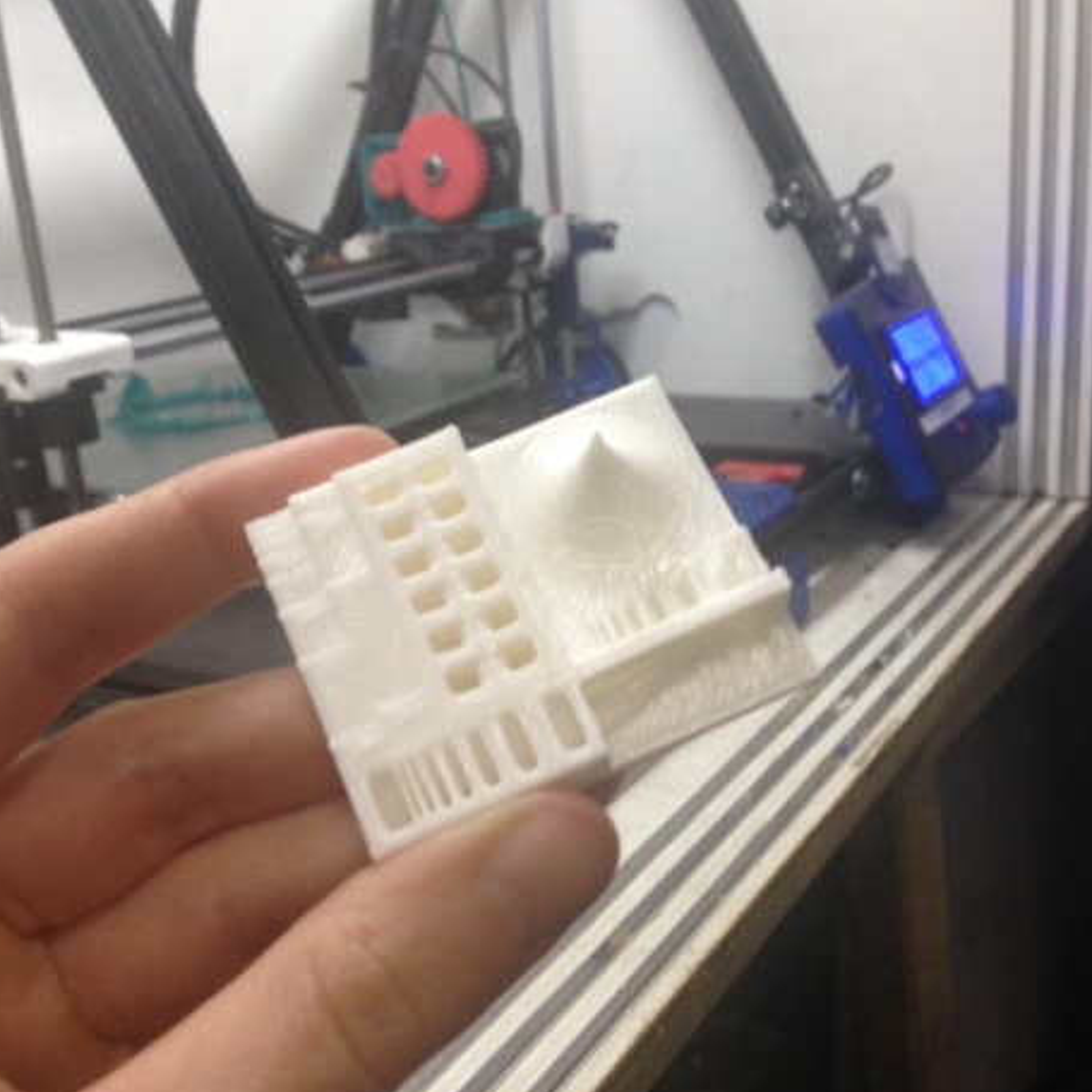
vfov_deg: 40.9
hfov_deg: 40.9
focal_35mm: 41
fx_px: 1463
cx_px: 576
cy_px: 552
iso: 125
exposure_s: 1/20
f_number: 2.4
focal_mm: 4.12
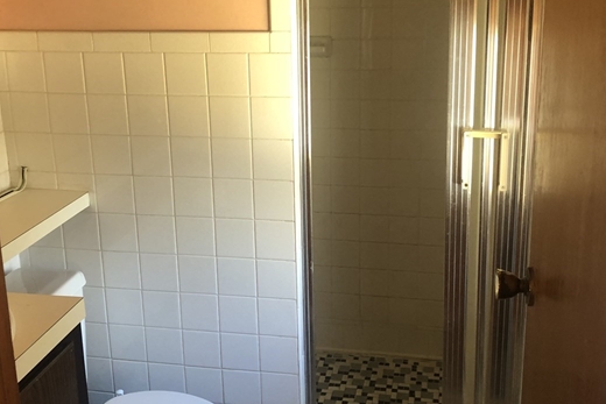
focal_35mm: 43
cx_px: 298
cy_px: 146
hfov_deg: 45.4
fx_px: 724
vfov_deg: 31.0
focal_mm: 3.99
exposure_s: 1/15
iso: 50
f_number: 1.8
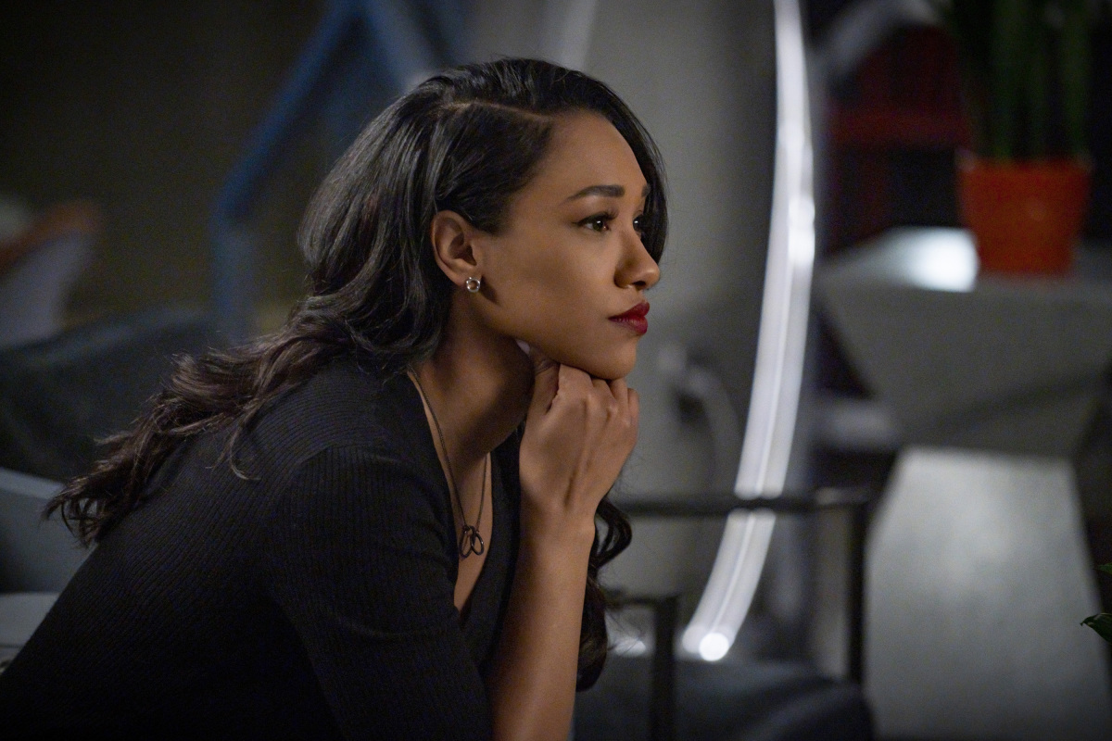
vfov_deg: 7.2
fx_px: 5899
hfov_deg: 10.8
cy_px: 370
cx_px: 556
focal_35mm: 191
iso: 8000
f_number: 4
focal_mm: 191
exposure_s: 1/60
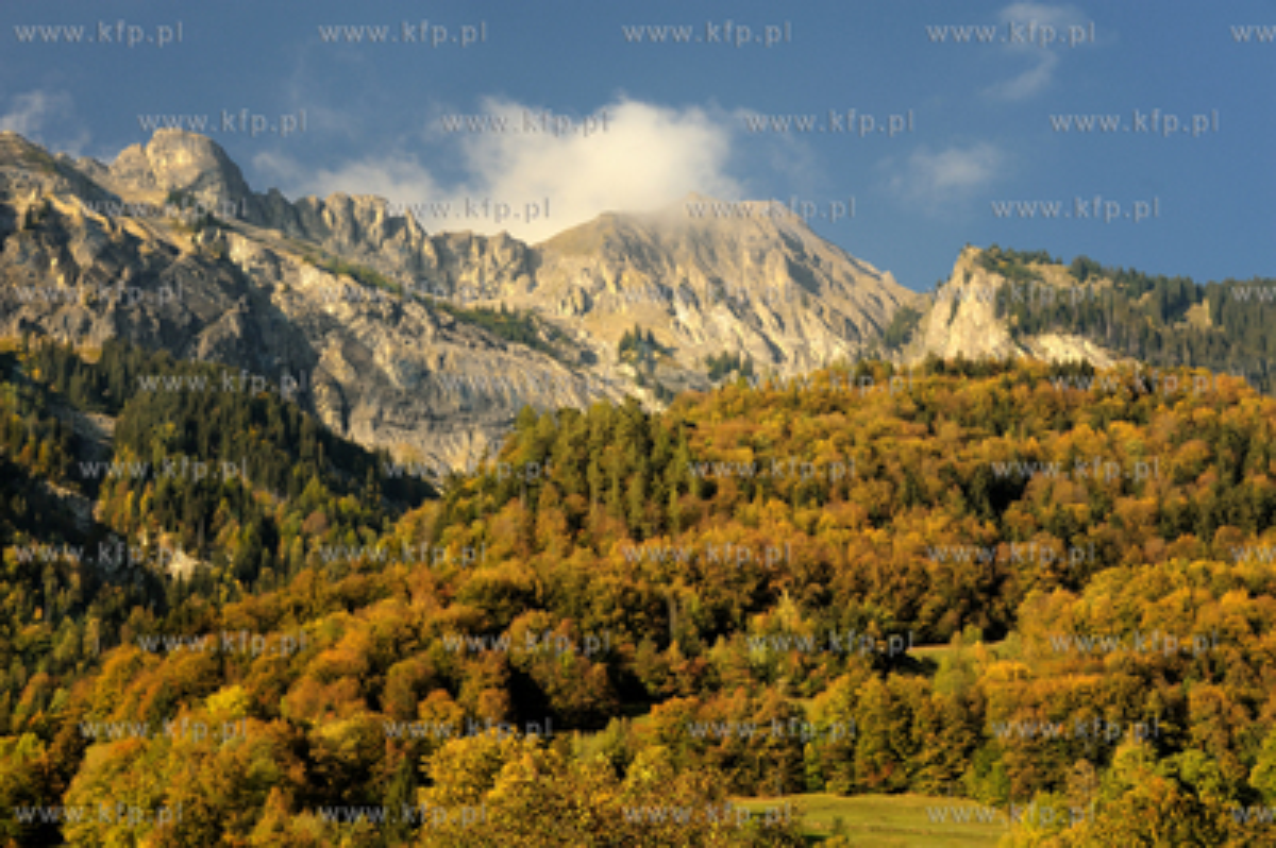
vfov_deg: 16.0
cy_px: 424
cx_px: 638
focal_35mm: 85
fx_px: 3010
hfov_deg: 23.9
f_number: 8
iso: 400
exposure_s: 1/125
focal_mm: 85
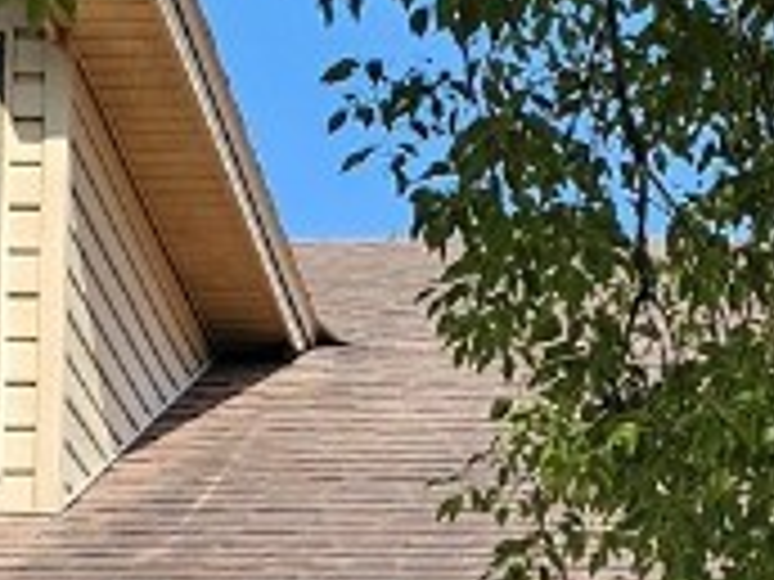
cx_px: 747
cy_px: 1223
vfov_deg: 9.9
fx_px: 3063
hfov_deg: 14.2
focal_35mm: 137
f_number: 1.7
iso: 16
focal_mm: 6.3
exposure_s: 1/719
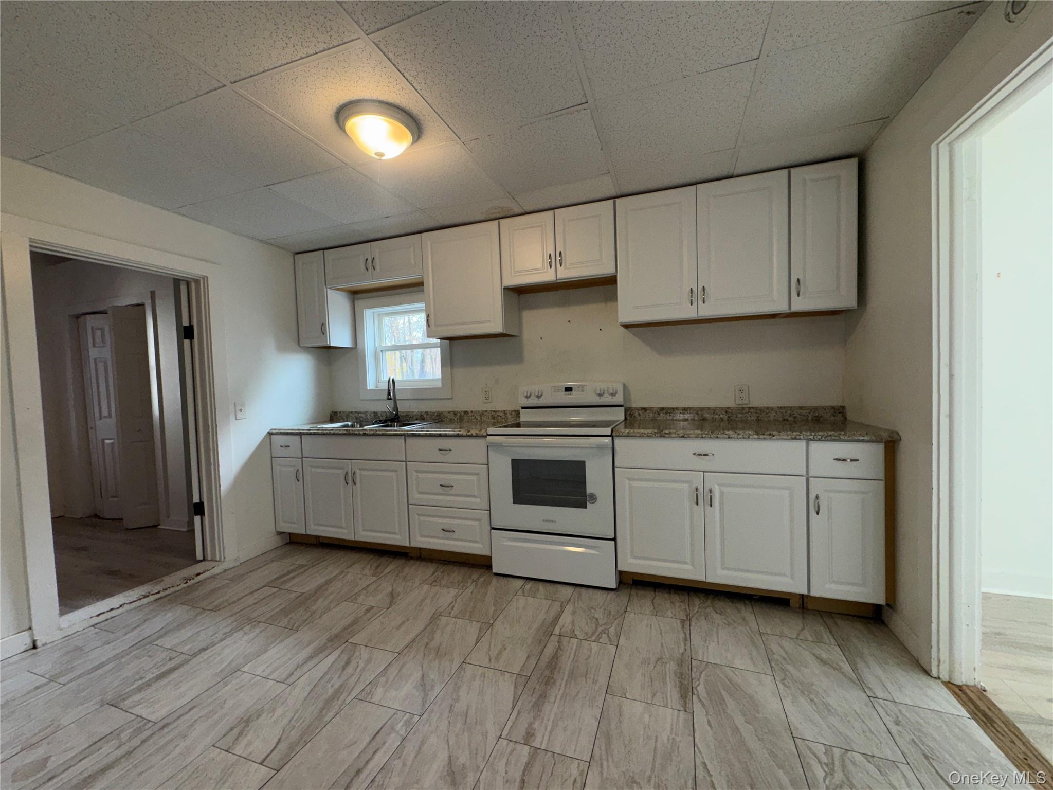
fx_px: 426
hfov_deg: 102.1
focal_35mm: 14
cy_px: 395
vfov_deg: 85.7
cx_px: 526
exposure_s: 1/129
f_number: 2.2
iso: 32
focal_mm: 2.22
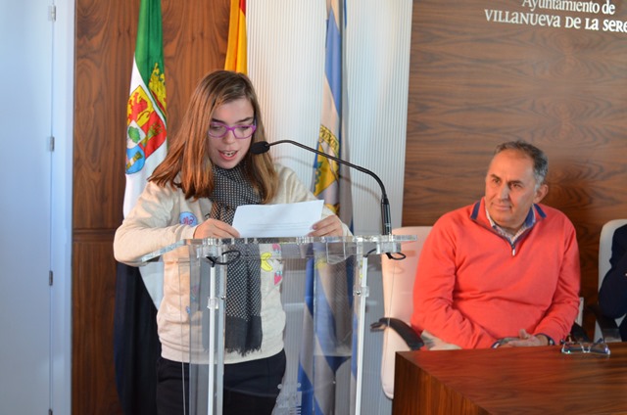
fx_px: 991
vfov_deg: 23.7
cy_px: 208
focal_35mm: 57
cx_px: 314
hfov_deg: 35.1
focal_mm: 38
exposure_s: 1/60
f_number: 4.8
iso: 1250
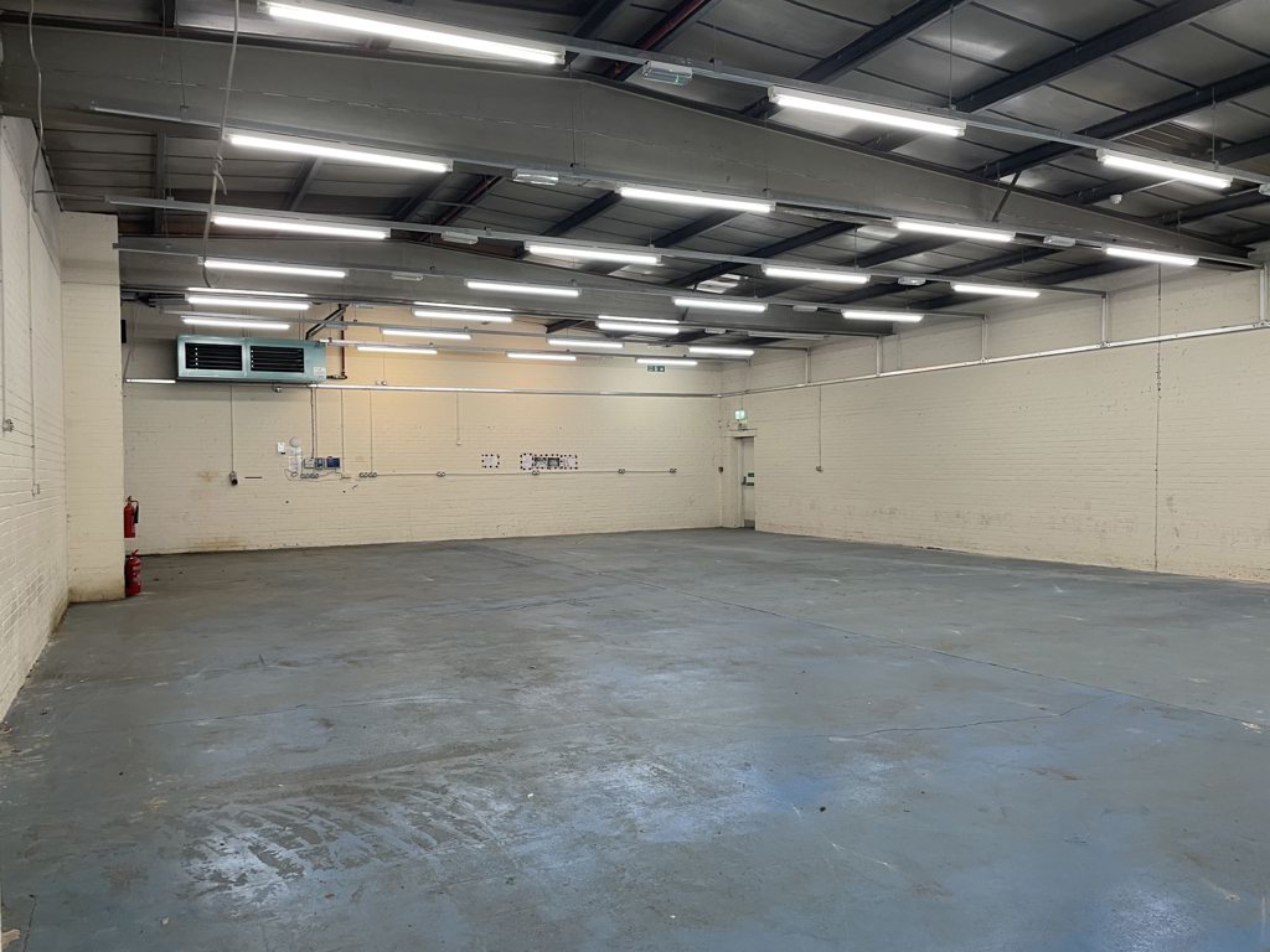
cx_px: 635
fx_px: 954
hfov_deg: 67.3
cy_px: 476
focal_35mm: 26
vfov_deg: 53.1
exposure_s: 1/50
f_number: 1.6
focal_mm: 4.2
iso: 64
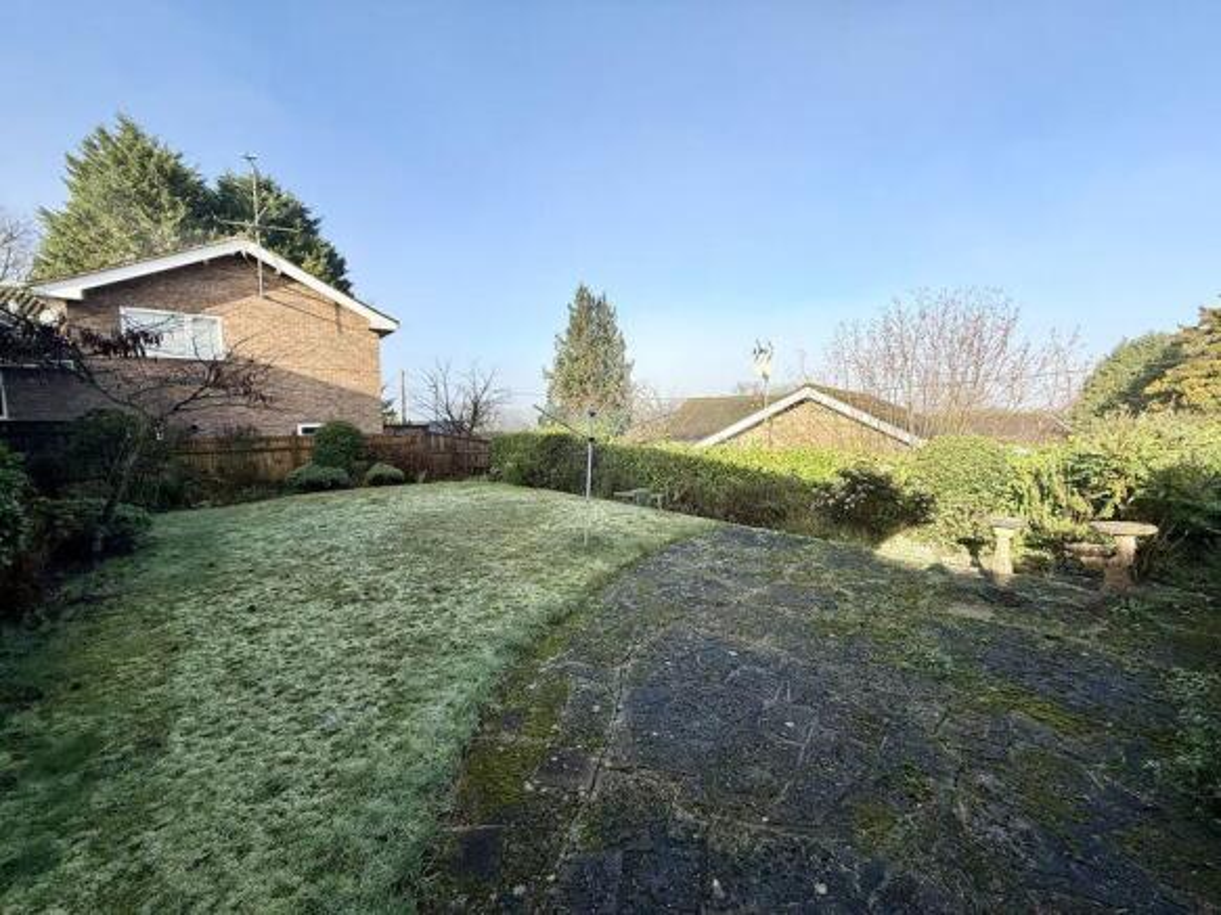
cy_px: 458
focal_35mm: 14
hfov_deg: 102.1
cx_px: 610
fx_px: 494
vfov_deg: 85.7
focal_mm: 2.22
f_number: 2.2
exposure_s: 1/1087
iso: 50
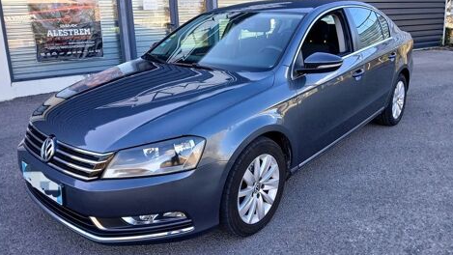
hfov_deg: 66.1
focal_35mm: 29
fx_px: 348
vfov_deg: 40.1
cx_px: 227
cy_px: 105
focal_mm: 3.98
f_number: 1.8
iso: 32
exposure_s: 1/101
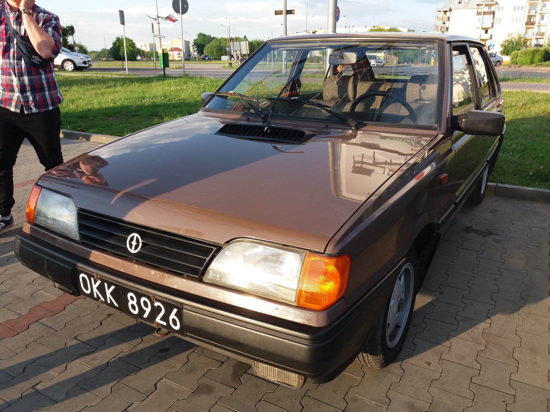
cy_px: 206
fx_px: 445
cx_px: 275
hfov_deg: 63.4
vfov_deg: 49.7
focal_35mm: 28
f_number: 1.9
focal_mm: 3.7
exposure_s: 1/384
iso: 64
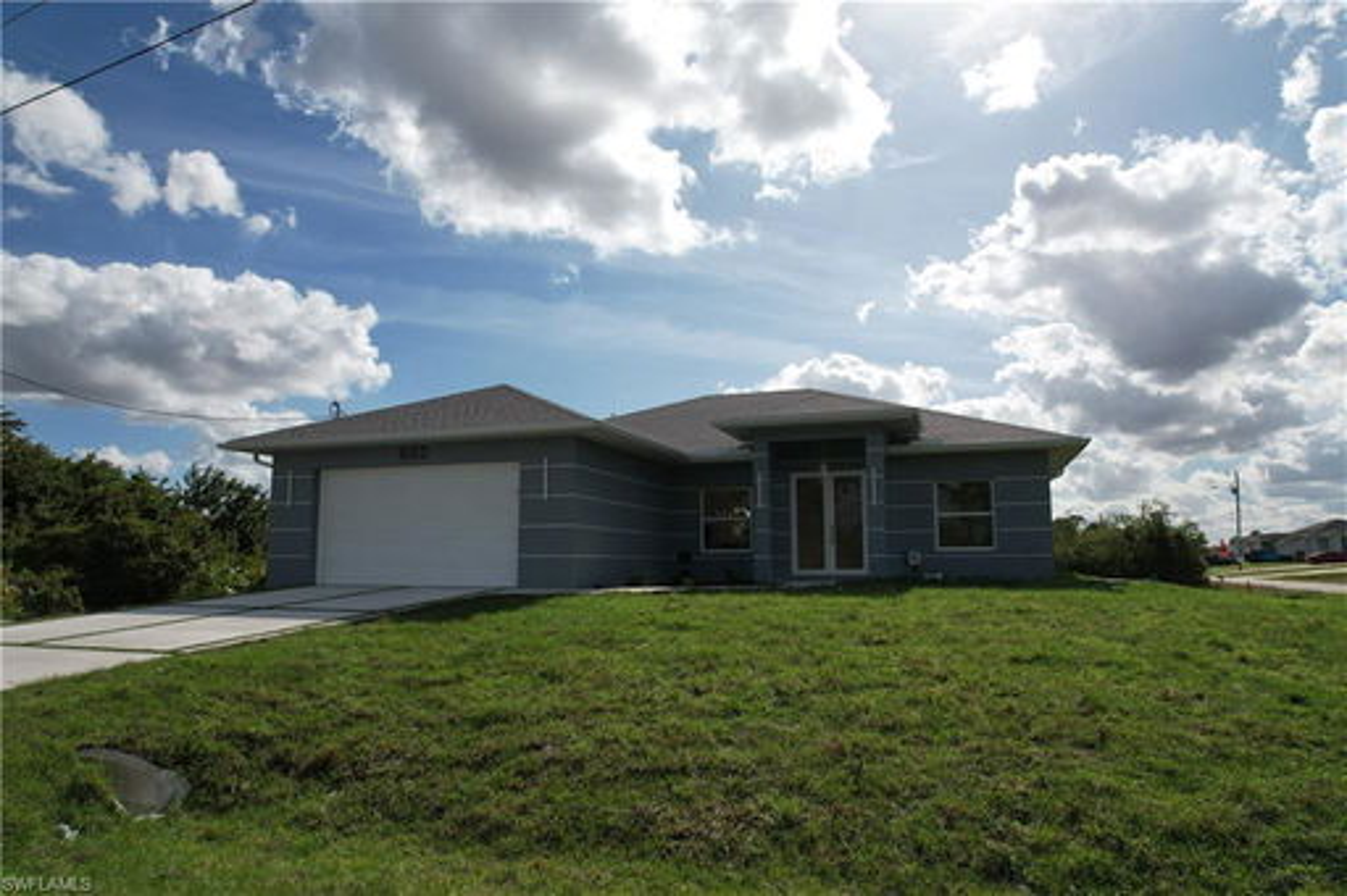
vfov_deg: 57.2
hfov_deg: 78.6
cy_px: 448
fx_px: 823
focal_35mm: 22
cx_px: 674
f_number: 2.8
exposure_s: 1/5000
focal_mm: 8.38
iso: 110
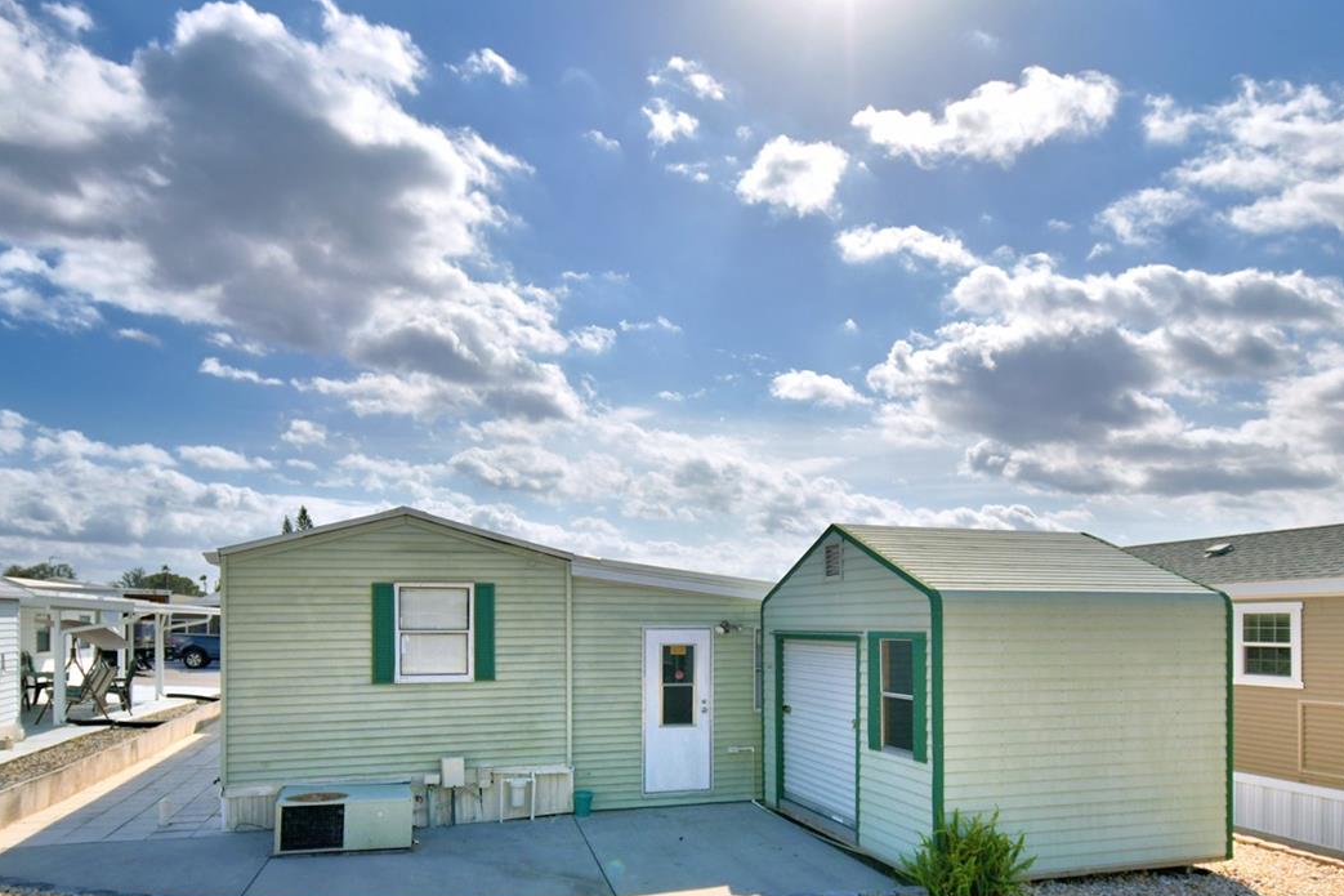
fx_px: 858
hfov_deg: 76.1
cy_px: 624
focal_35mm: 23
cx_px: 679
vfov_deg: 53.6
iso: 100
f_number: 4.5
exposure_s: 1/2500
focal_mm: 10
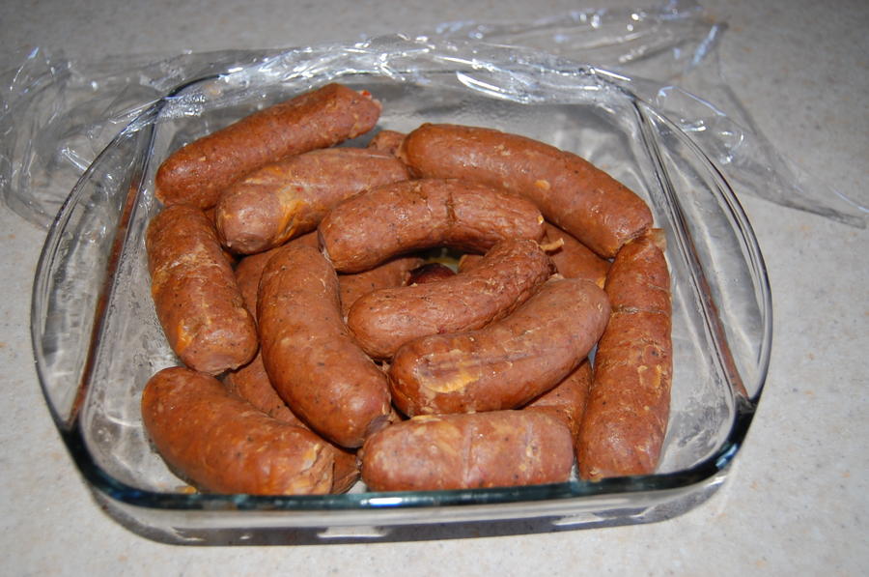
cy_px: 288
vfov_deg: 36.8
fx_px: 868
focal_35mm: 36
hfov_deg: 53.2
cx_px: 434
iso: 400
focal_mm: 24
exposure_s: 1/60
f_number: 4
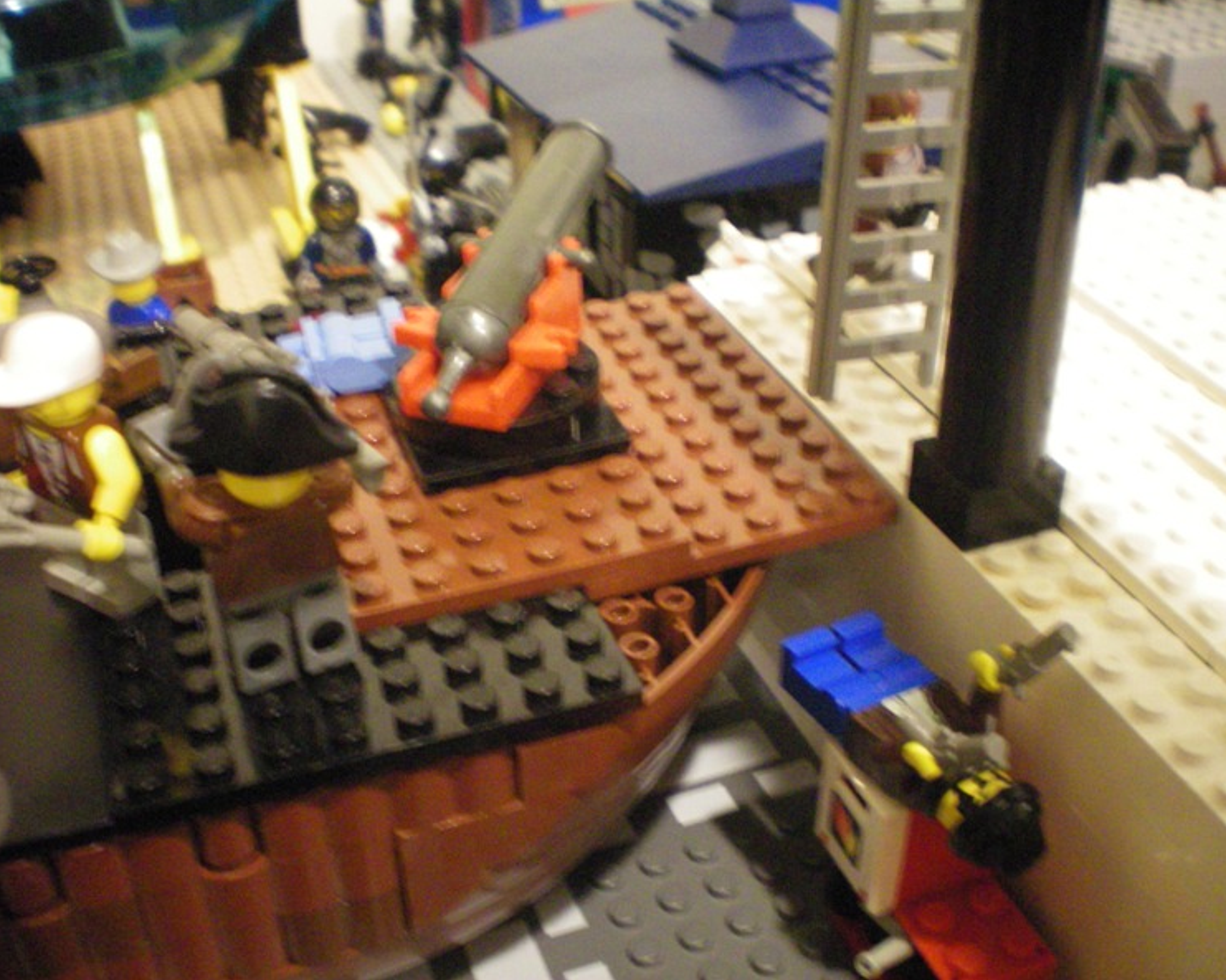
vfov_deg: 37.3
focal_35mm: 40
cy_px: 486
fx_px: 1451
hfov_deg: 45.8
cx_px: 605
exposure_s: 1/6
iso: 400
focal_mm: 6.3
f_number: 3.1
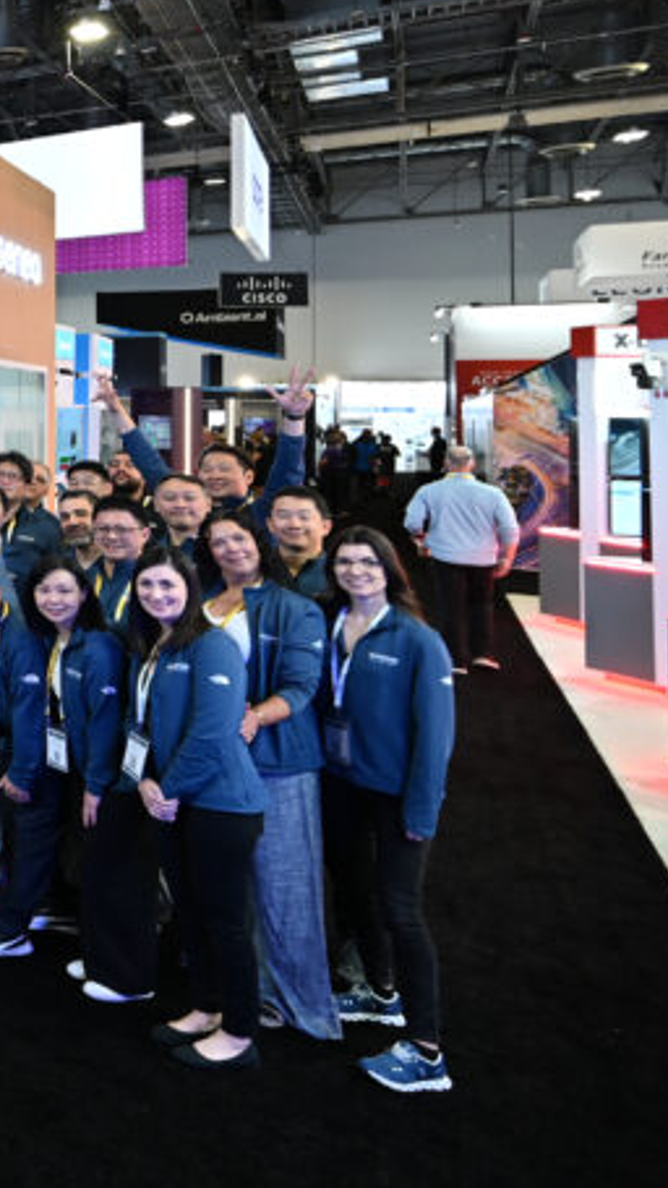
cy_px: 354
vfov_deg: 57.5
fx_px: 1039
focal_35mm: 33
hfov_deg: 21.6
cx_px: -551
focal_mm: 14
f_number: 4
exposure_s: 1/15
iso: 450
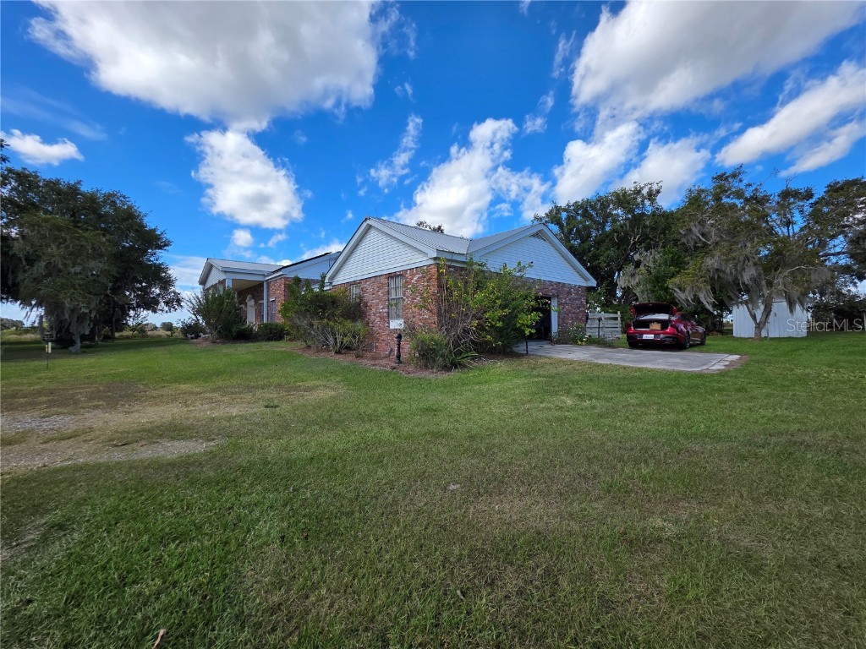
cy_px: 324
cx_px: 433
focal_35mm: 13
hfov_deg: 106.2
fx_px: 325
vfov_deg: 89.9
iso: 40
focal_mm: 2.2
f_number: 1.9
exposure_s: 1/1488
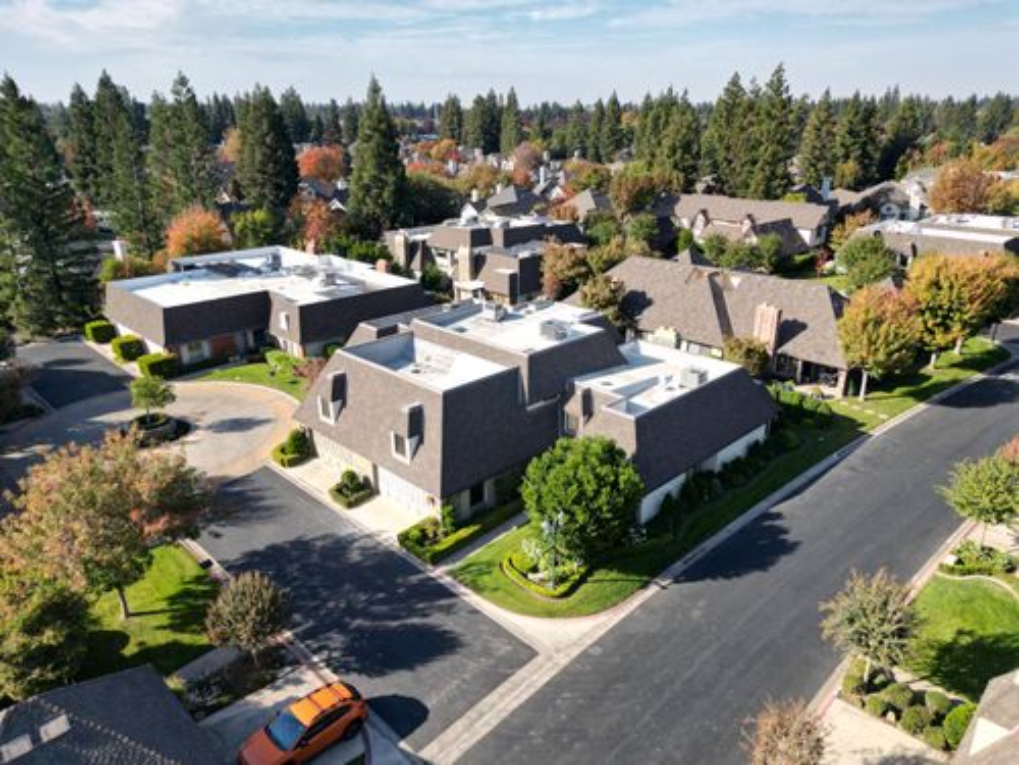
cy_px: 382
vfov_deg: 56.8
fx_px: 706
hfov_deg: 71.6
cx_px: 510
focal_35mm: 24
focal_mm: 6.72
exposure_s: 1/60
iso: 100
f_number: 1.7
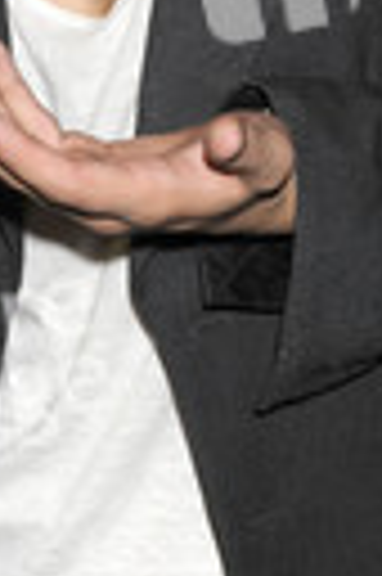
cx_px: 9
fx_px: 2394
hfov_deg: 9.1
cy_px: -288
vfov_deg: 13.0
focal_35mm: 150
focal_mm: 48
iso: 1000
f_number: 4.5
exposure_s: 1/50
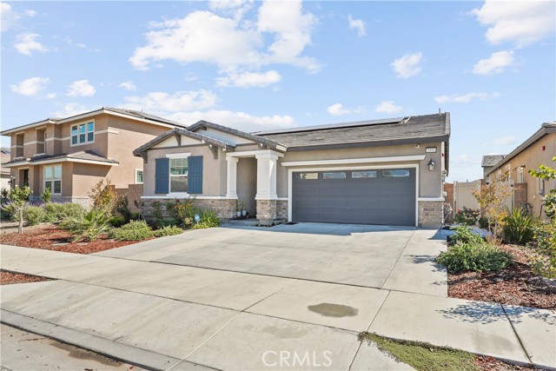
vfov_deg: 58.4
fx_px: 332
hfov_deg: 79.9
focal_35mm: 22
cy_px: 186
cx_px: 278
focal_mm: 21.5
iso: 100
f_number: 11
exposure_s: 1/15
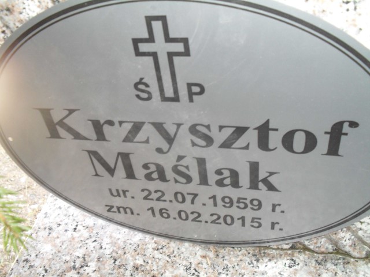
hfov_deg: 52.6
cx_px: 185
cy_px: 138
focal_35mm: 35
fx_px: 374
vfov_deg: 40.7
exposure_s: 1/45
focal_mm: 6.3
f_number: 3.2
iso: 200
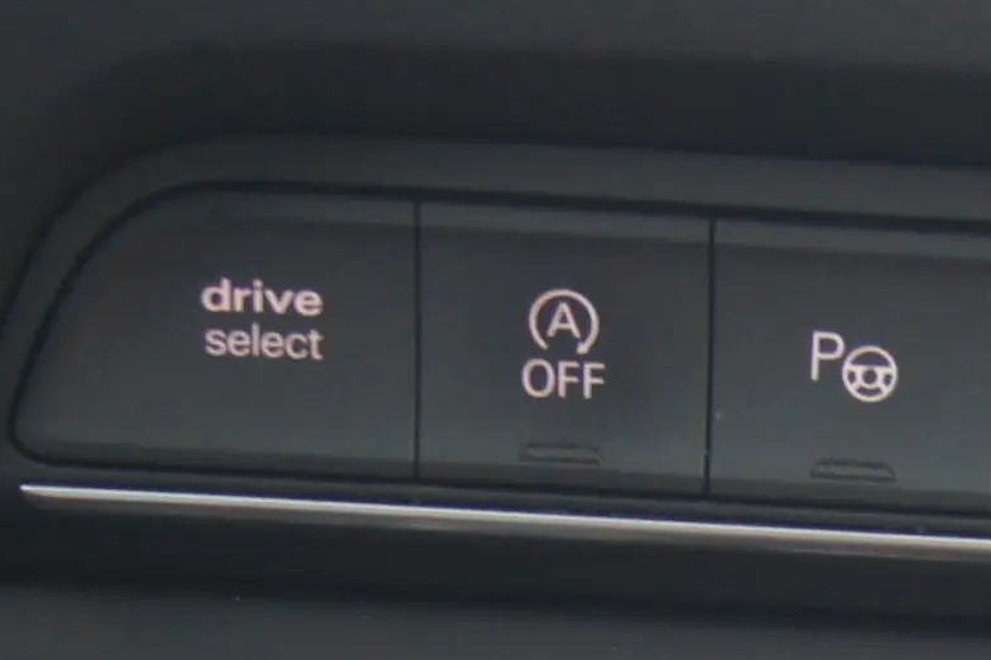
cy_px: 1388
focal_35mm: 209
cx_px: 1516
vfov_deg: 6.4
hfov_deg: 9.6
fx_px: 5751
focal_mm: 28
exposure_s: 1/50
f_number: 4.5
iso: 400
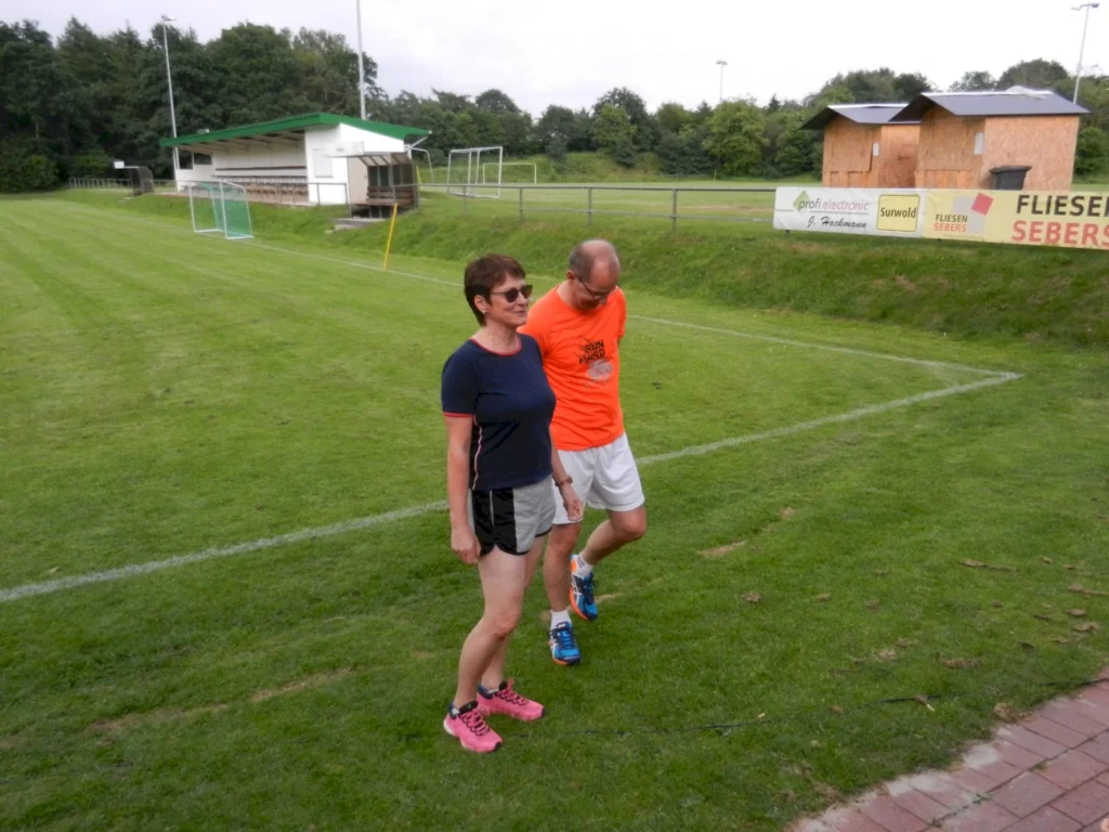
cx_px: 554
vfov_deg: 48.2
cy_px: 416
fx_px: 929
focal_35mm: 29
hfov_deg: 61.7
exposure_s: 1/640
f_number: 7.2
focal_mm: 5.1
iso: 800
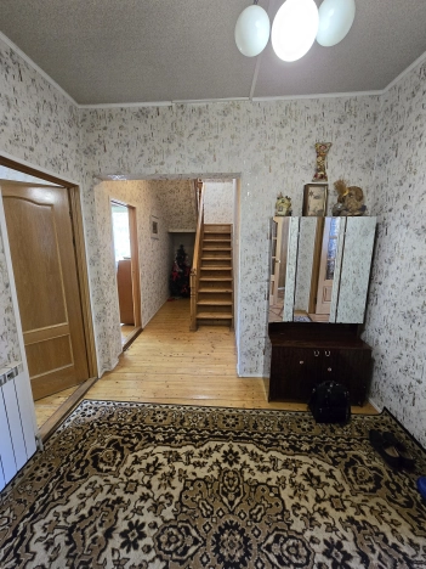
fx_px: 213
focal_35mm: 13
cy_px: 284
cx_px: 213
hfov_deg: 89.9
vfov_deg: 106.2
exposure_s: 1/50
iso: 800
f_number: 2.2
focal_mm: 2.2
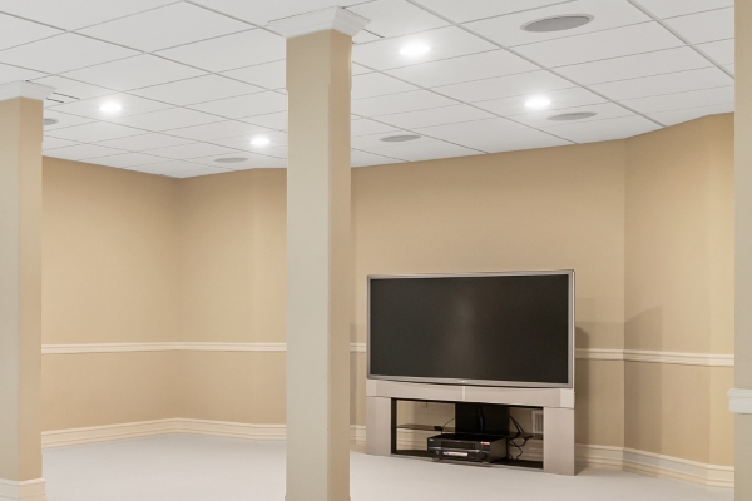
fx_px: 1003
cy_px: 294
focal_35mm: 48
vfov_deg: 28.0
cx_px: -114
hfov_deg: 34.3
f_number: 9
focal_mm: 16
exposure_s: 1/1.25
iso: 400
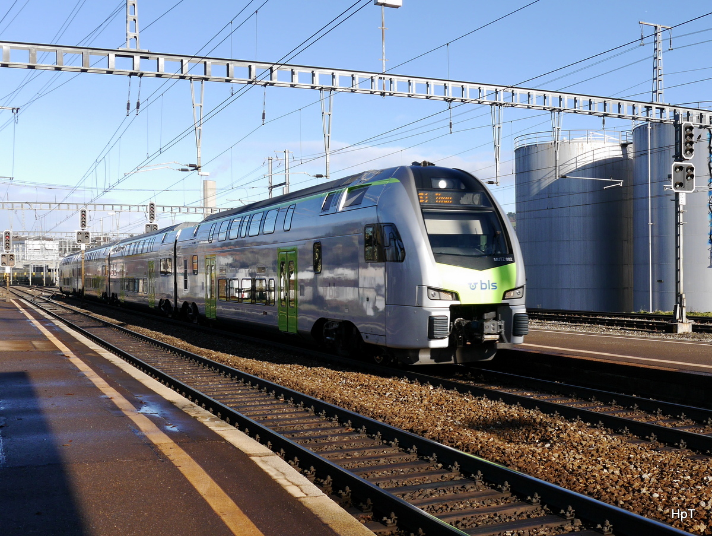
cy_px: 268
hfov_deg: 59.9
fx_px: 618
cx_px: 356
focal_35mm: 30
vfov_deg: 46.9
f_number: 7.1
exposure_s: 1/320
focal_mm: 15
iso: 160
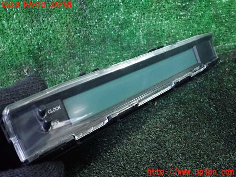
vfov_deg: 46.8
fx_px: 205
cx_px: 118
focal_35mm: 30
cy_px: 88
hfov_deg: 60.0
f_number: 2.3
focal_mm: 5.4
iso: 800
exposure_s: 1/25
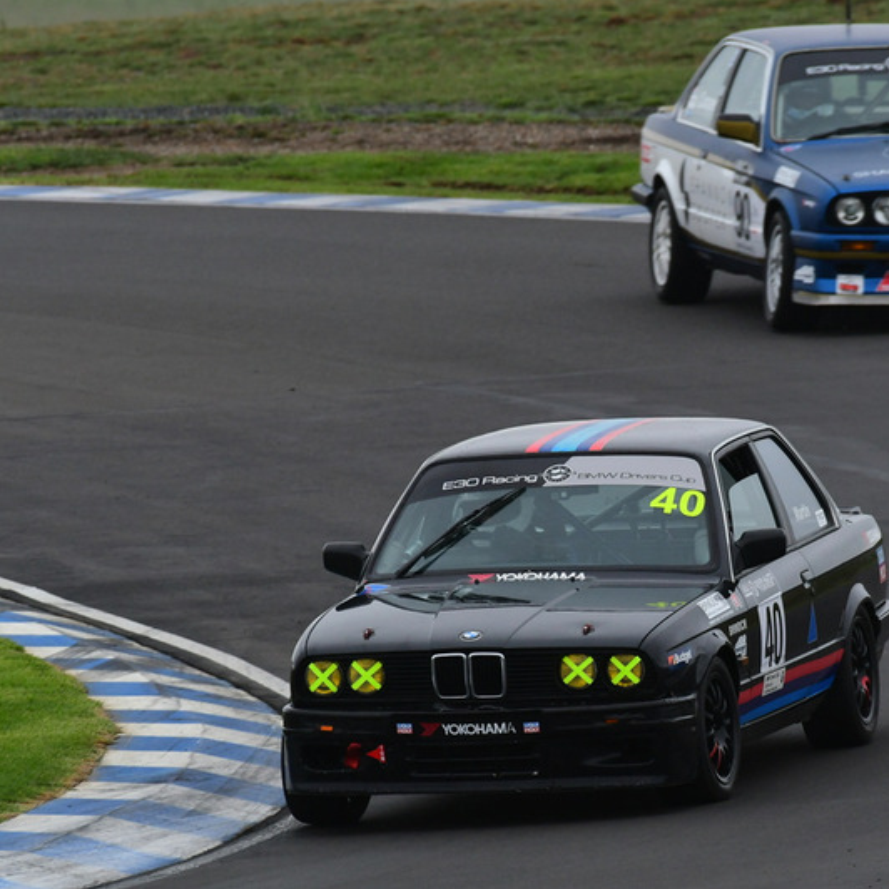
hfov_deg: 2.0
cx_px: 642
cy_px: 444
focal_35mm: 863
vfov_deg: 2.0
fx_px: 25075
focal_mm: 450
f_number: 9
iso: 1000
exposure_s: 1/640
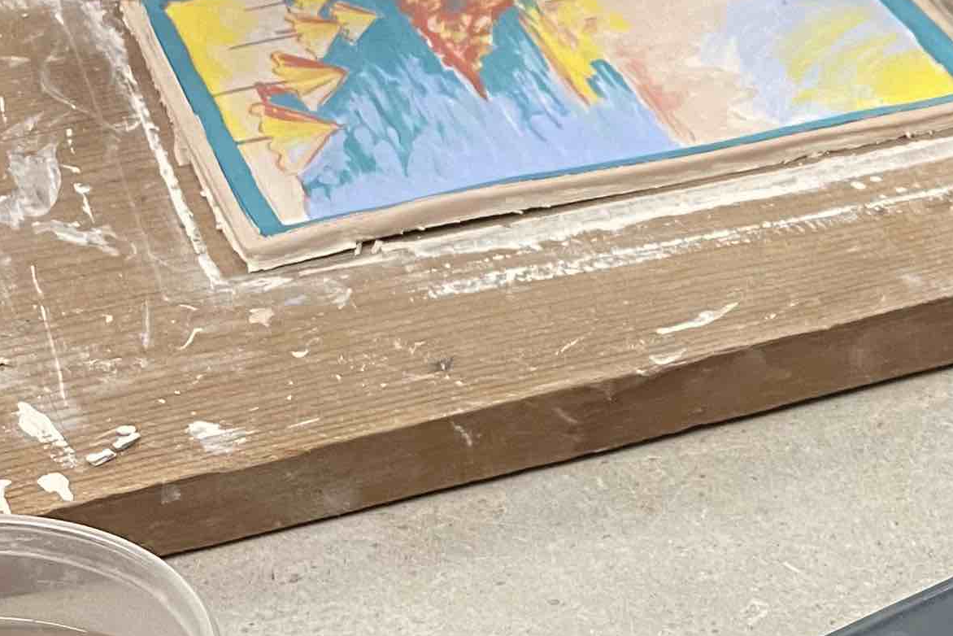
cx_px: 916
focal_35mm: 93
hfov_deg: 21.3
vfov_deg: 14.2
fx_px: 2462
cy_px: 774
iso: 125
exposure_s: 1/41
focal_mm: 4.25
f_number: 1.8
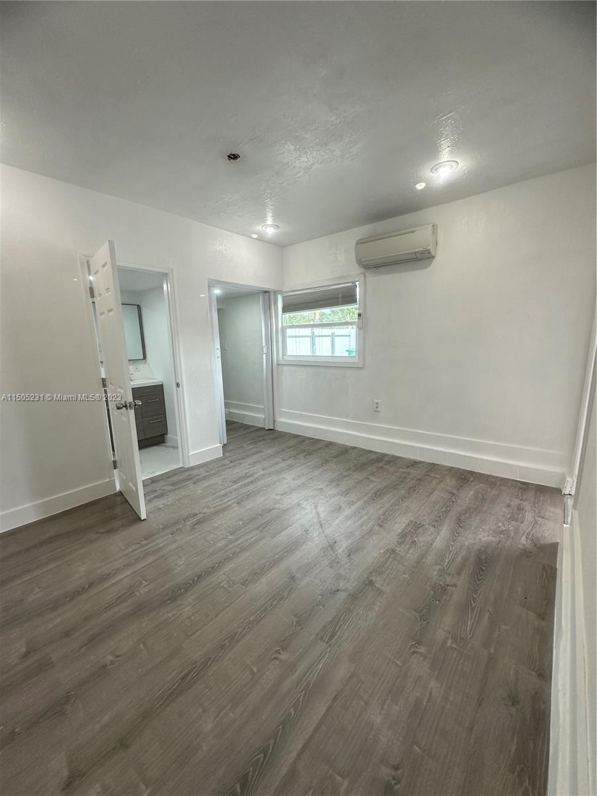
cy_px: 398
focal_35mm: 14
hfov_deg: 85.7
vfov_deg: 102.1
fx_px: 322
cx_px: 298
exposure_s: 1/120
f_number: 2.2
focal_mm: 2.22
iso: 160
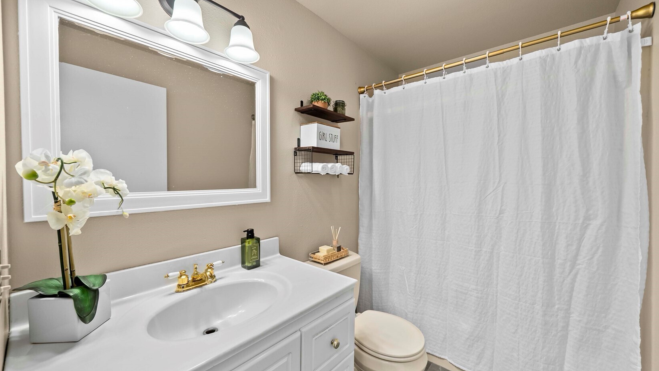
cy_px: 184
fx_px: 245
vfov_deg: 74.3
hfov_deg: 106.8
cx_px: 329
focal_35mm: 14
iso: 1000
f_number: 7.1
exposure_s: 1/13
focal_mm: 13
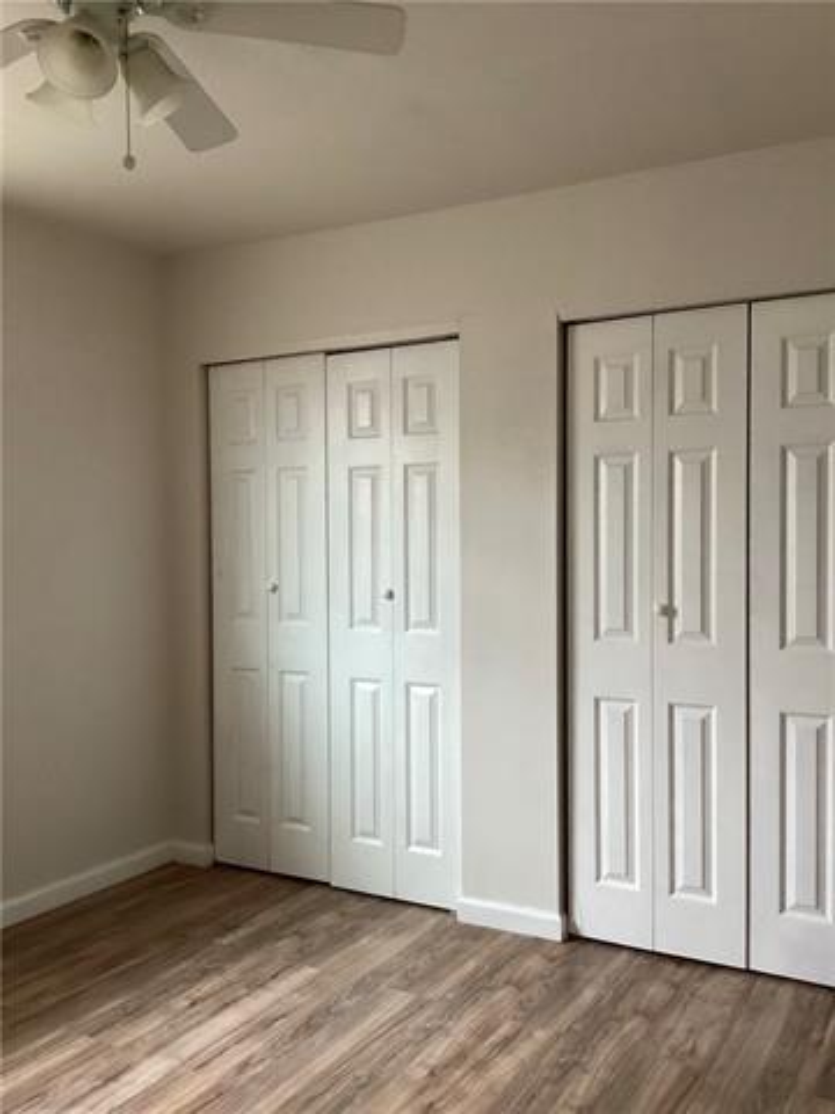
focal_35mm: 31
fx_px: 997
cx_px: 418
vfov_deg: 58.4
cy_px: 557
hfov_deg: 45.4
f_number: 2.4
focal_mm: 3.3
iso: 250
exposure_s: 1/40
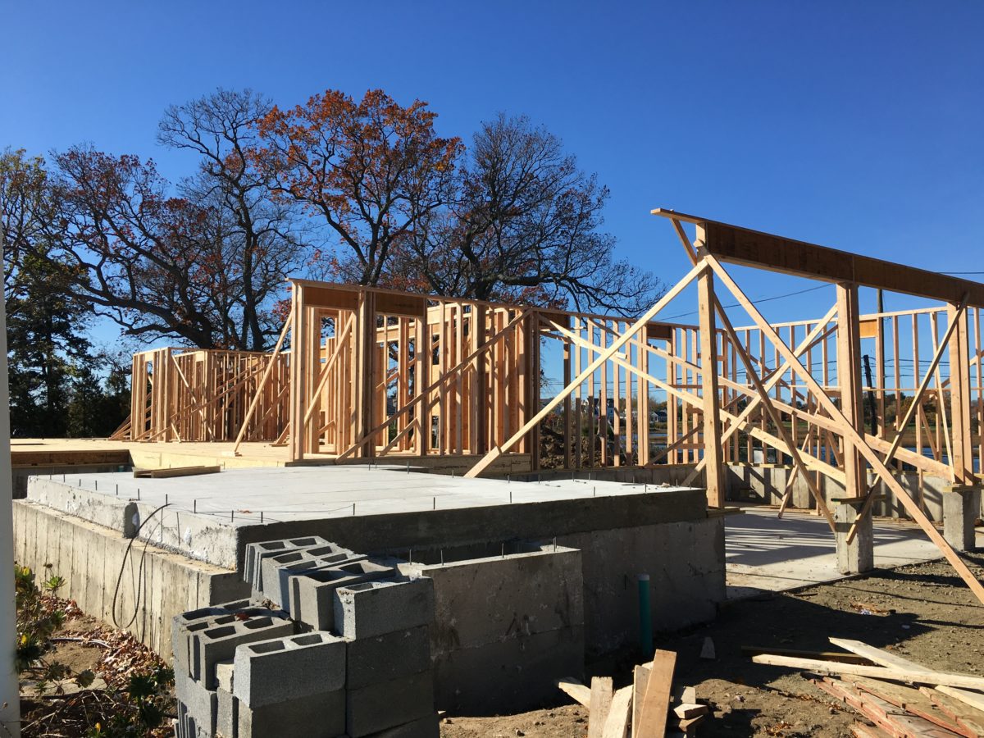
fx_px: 824
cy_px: 369
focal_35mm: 29
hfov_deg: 61.7
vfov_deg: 48.2
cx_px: 492
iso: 25
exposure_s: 1/1876
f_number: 2.2
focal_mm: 4.15
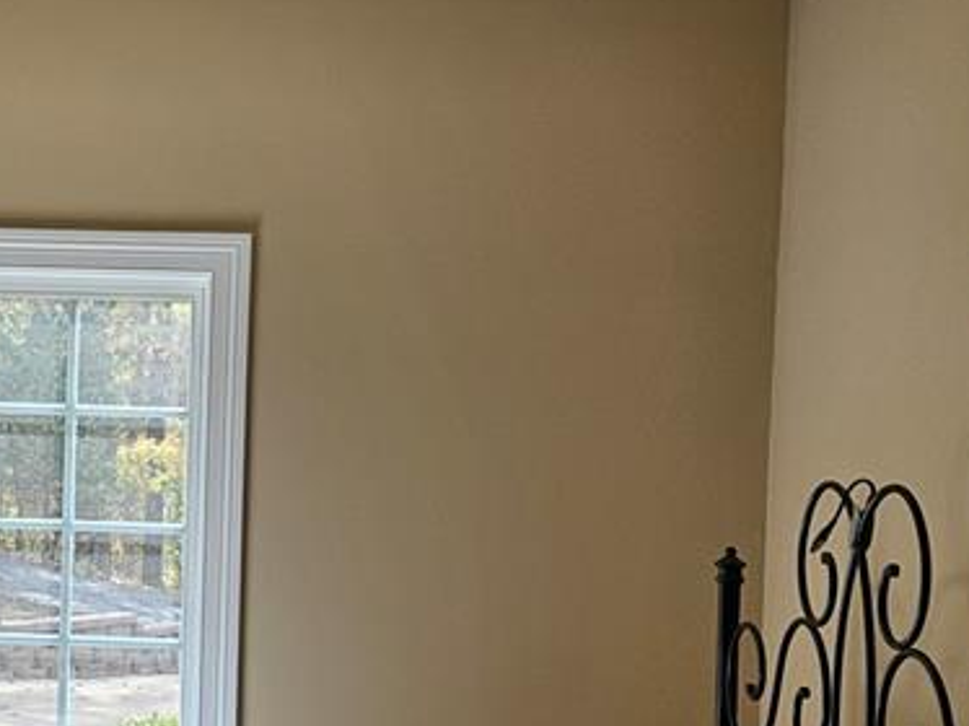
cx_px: 137
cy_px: 480
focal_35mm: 63
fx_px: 1762
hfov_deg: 29.7
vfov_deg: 23.2
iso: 50
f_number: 1.8
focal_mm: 5.4
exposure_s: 1/120
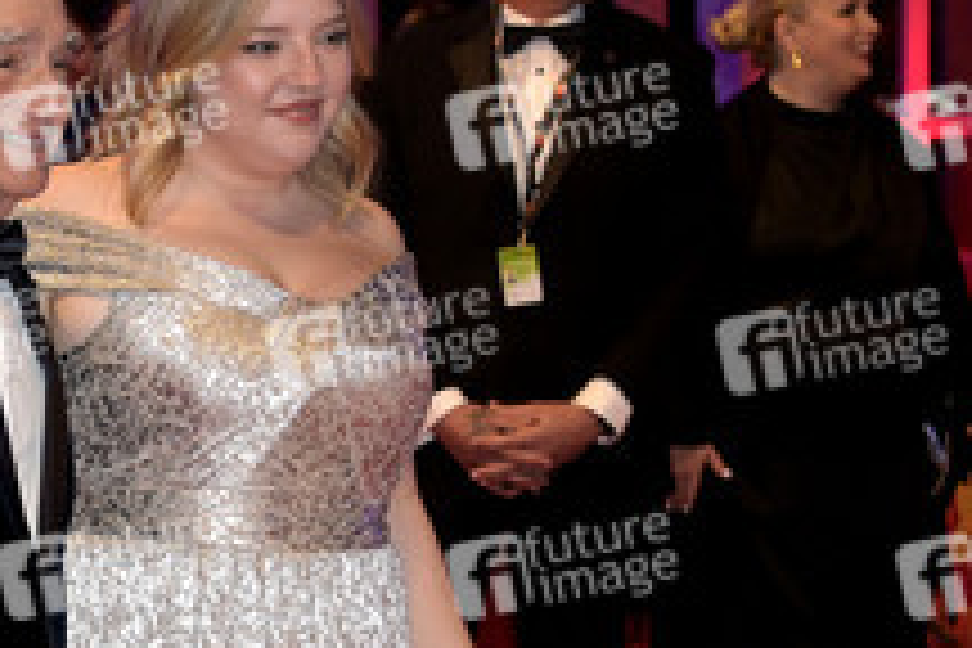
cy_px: 454
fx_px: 4401
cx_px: -7
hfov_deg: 12.5
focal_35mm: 163
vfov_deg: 8.4
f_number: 5.6
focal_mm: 78
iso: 1250
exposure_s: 1/250
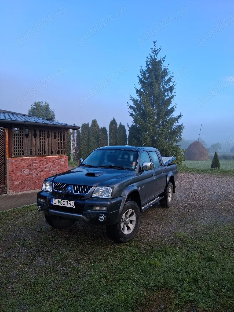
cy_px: 156
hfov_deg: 53.1
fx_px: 234
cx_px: 117
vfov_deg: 67.3
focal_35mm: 26
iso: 25
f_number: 1.8
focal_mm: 3.98
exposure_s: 1/141
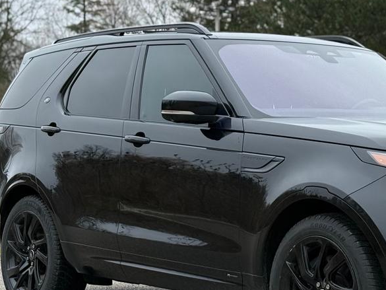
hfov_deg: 18.5
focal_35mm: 105
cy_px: 130
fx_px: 1171
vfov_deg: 14.1
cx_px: 315
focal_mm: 6.76
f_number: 1.78
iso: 80
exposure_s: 1/1642
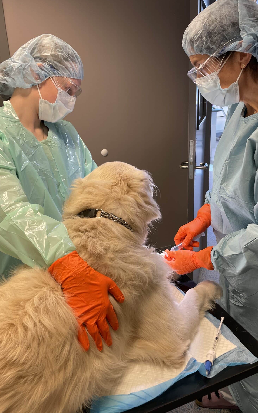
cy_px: 203
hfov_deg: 41.8
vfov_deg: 62.9
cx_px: 141
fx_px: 338
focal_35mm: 30
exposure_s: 1/97
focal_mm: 4.2
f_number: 1.6
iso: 80
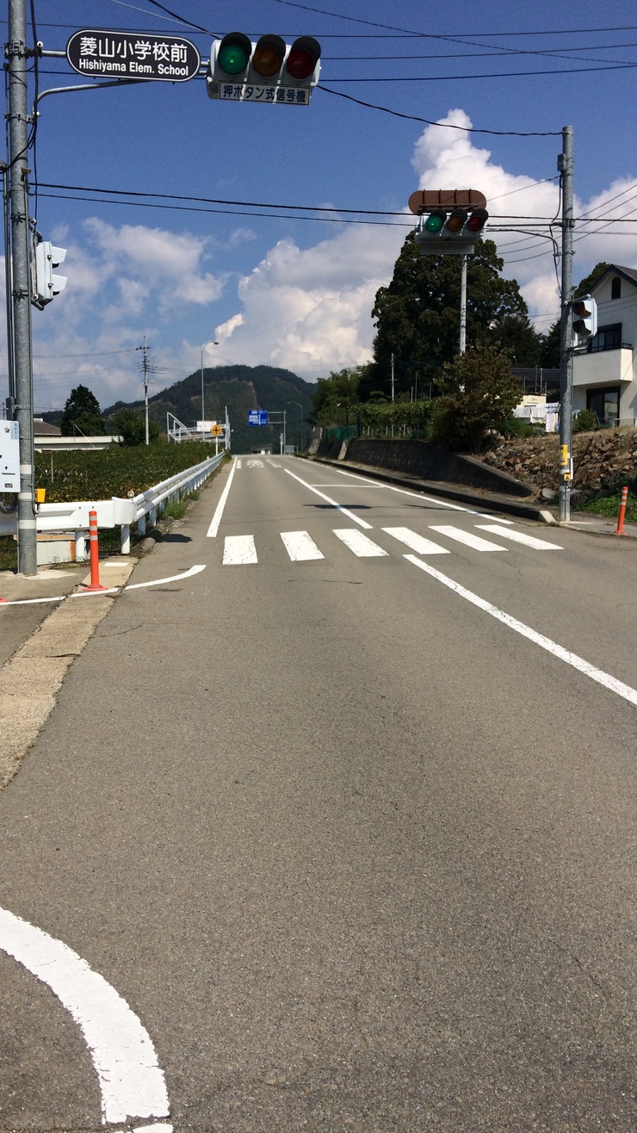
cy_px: 565
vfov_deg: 61.0
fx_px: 961
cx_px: 261
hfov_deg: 36.6
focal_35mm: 32
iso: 32
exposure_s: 1/4115
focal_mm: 4.15
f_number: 2.2
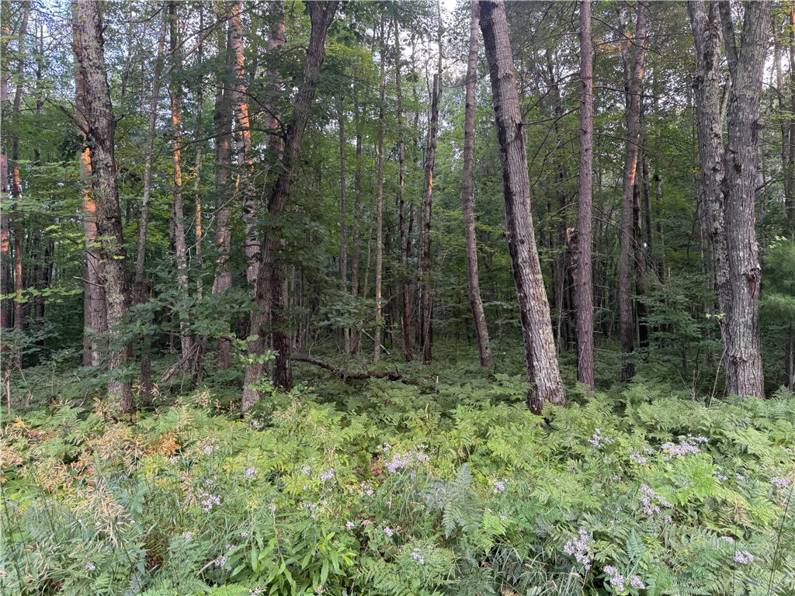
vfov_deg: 56.8
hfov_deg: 71.6
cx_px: 398
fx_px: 551
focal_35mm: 24
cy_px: 298
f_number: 1.78
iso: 250
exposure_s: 1/60
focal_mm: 6.76
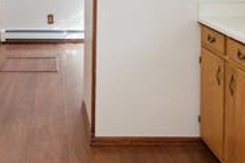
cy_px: -49
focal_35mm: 56
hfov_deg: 34.8
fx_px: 381
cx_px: 58
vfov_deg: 21.8
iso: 500
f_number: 7.1
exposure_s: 1/30
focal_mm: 16
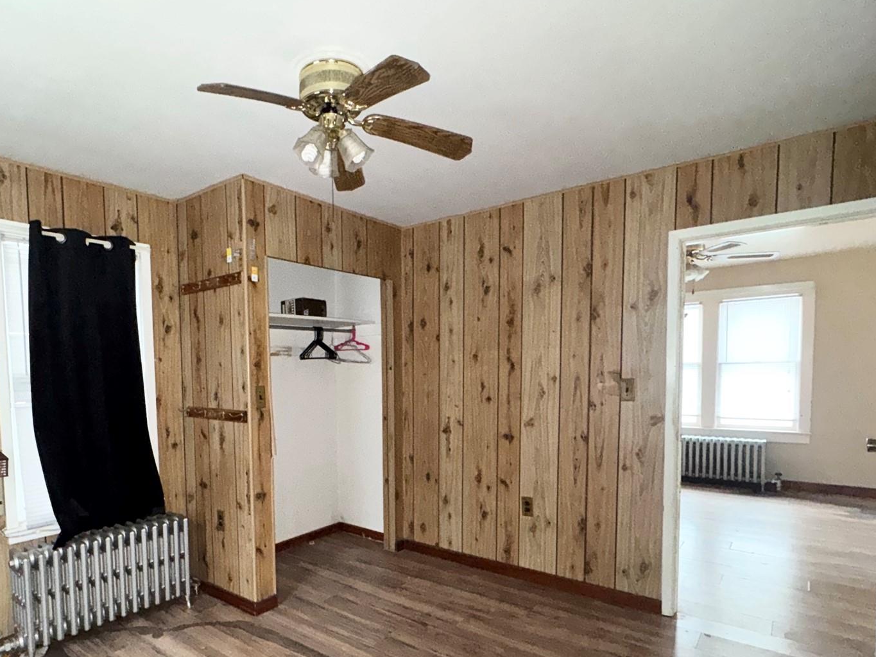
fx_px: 531
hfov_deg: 78.0
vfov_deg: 62.7
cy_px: 403
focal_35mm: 21
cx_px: 345
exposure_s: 1/30
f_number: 2.2
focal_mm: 2.22
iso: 640
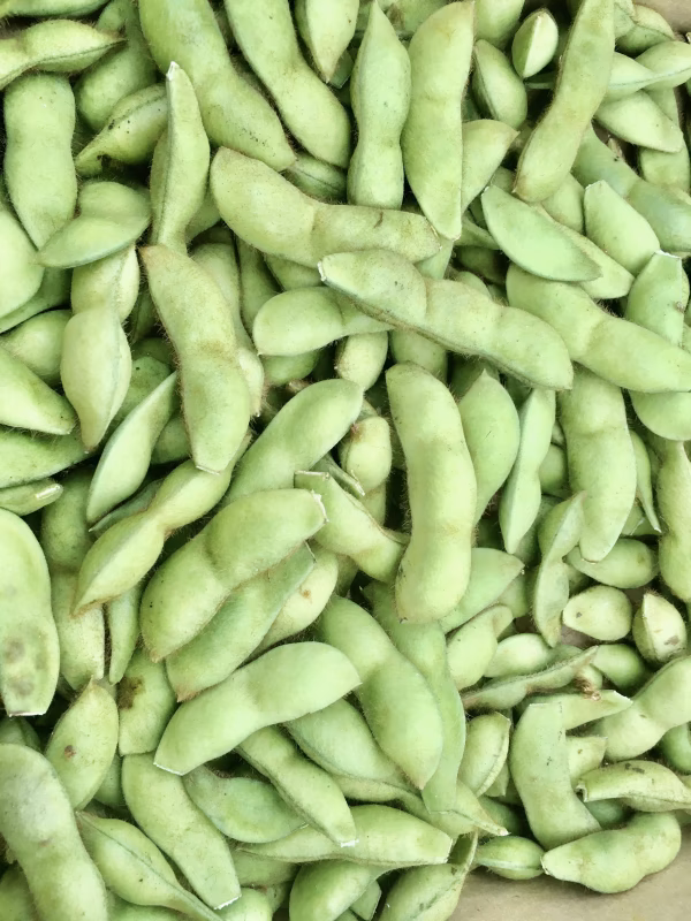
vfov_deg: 61.7
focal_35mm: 29
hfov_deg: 48.2
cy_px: 460
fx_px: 772
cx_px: 346
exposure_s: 1/30
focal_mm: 4.15
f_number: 2.2
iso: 25
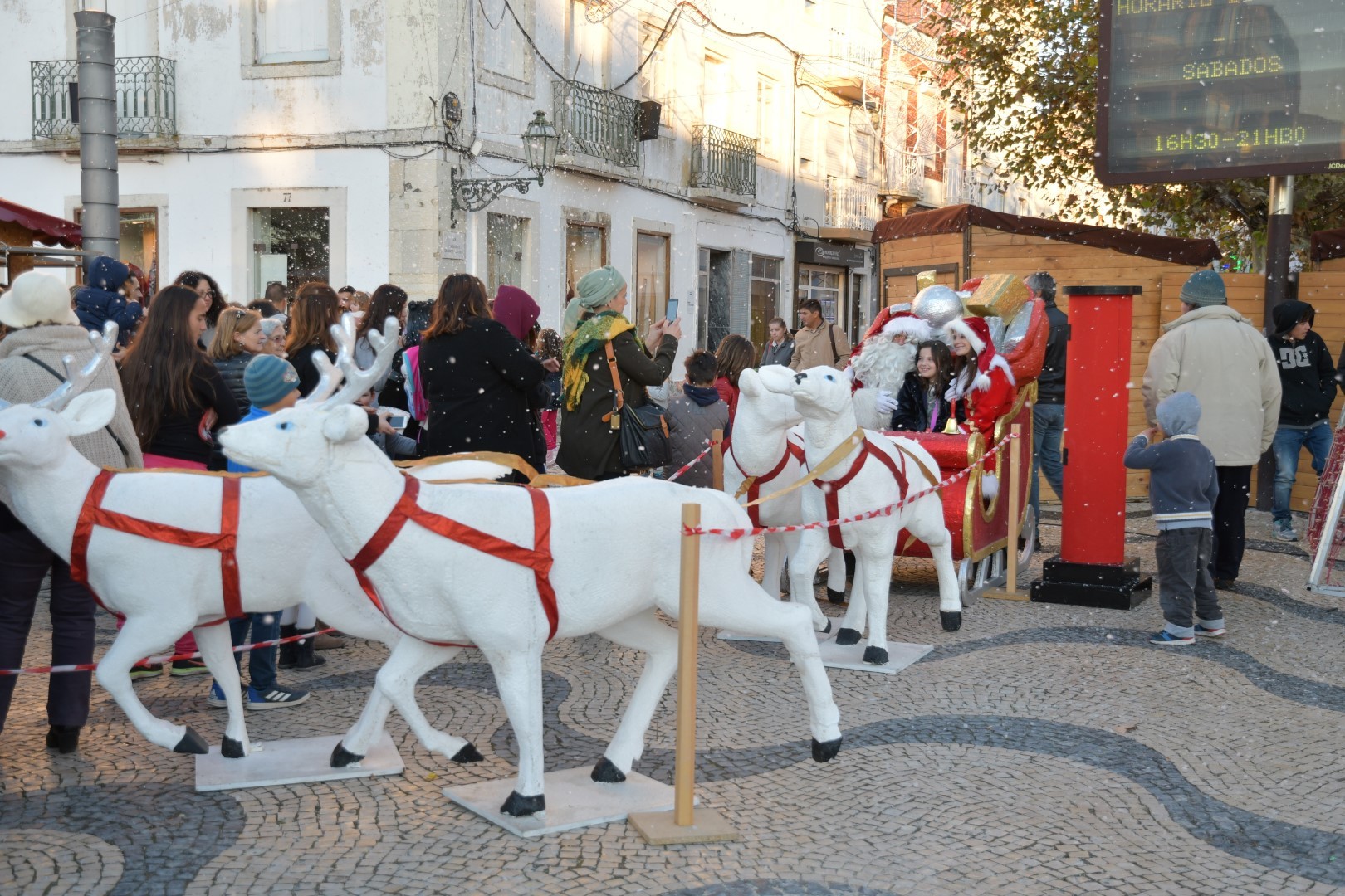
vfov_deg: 29.9
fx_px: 1681
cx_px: 672
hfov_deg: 43.6
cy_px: 448
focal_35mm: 45
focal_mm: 30
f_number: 4
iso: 200
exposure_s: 1/160
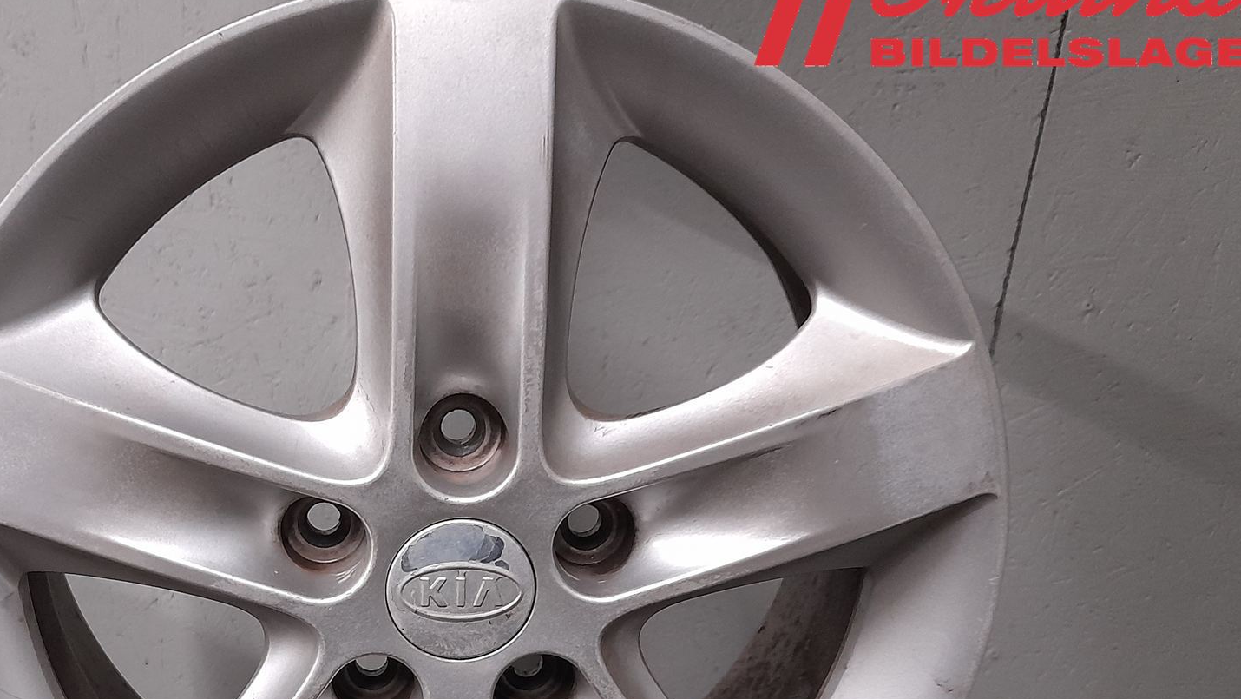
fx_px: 1284
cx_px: 398
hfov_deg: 50.5
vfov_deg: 29.6
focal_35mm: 39
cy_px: 586
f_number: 2
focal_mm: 4.6
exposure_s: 1/33
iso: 400
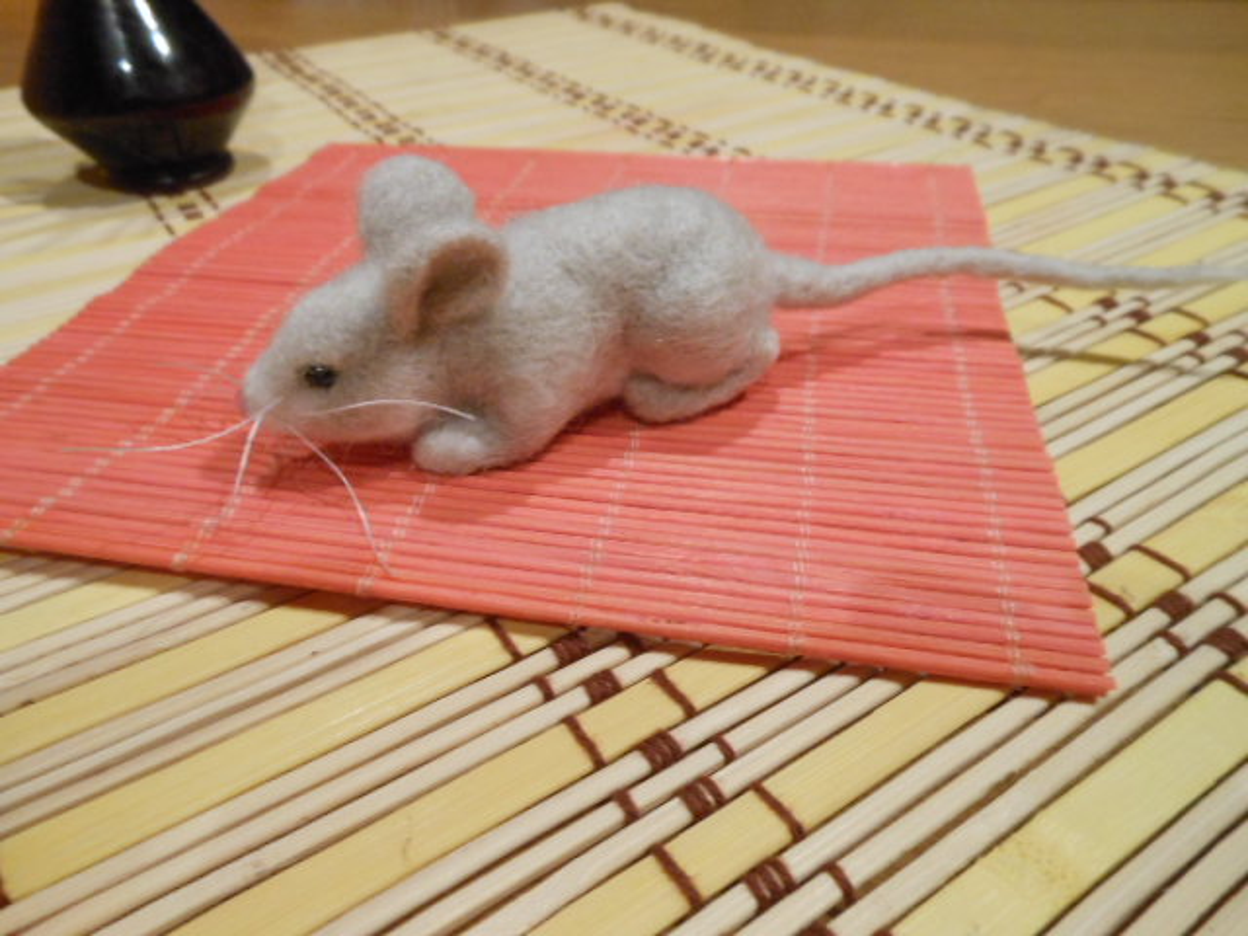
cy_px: 468
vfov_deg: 54.9
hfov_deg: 69.4
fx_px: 901
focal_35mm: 25
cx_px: 624
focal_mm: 4.5
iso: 400
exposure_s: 1/15
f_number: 3.2
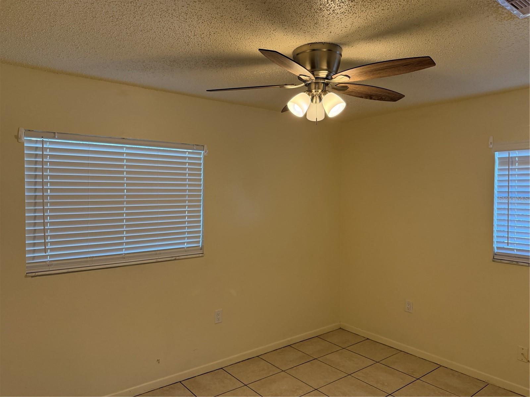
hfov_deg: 71.6
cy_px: 198
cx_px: 265
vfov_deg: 56.8
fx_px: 367
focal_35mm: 24
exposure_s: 1/155
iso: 200
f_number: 1.78
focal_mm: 6.76
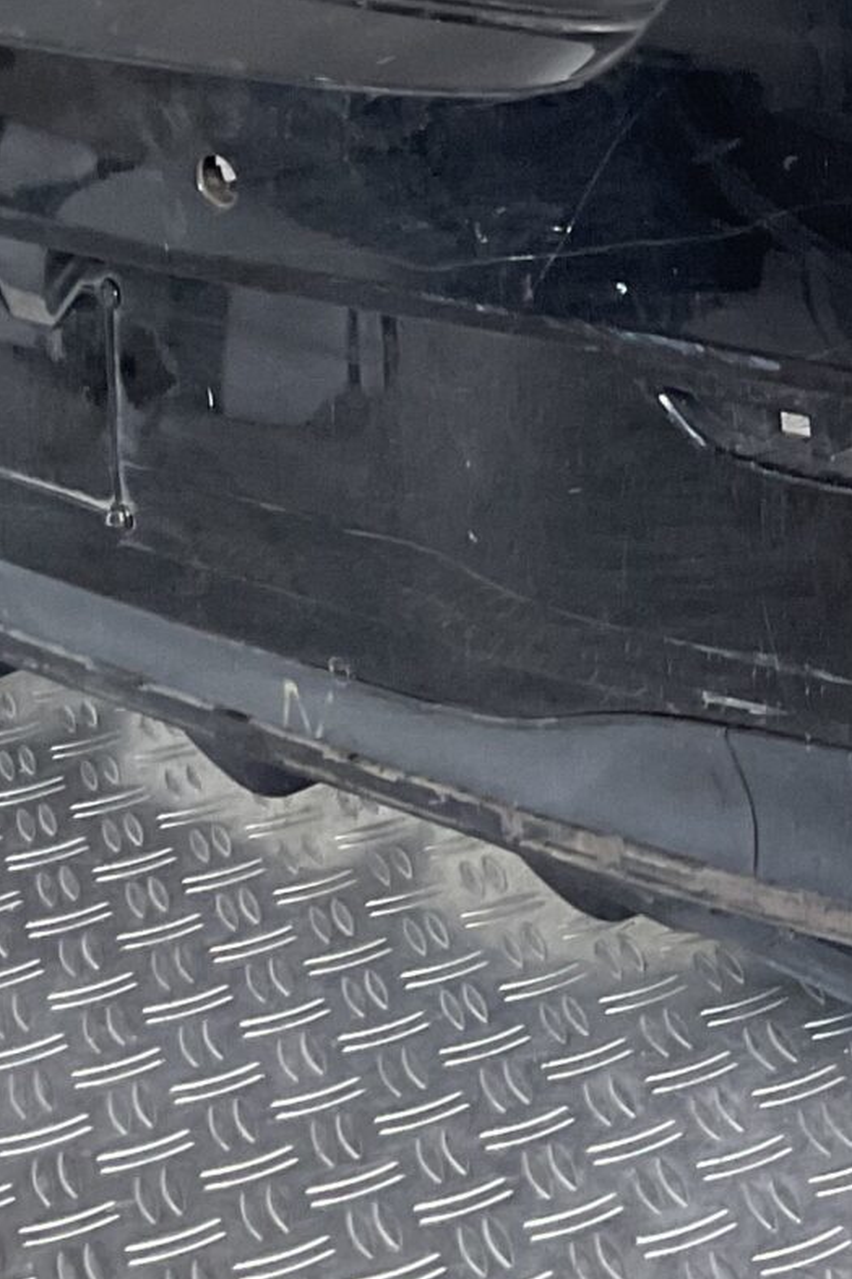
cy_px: 205
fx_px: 3480
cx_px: 1233
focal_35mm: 98
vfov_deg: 20.5
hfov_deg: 13.3
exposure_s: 1/50
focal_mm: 3
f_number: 1.8
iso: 50
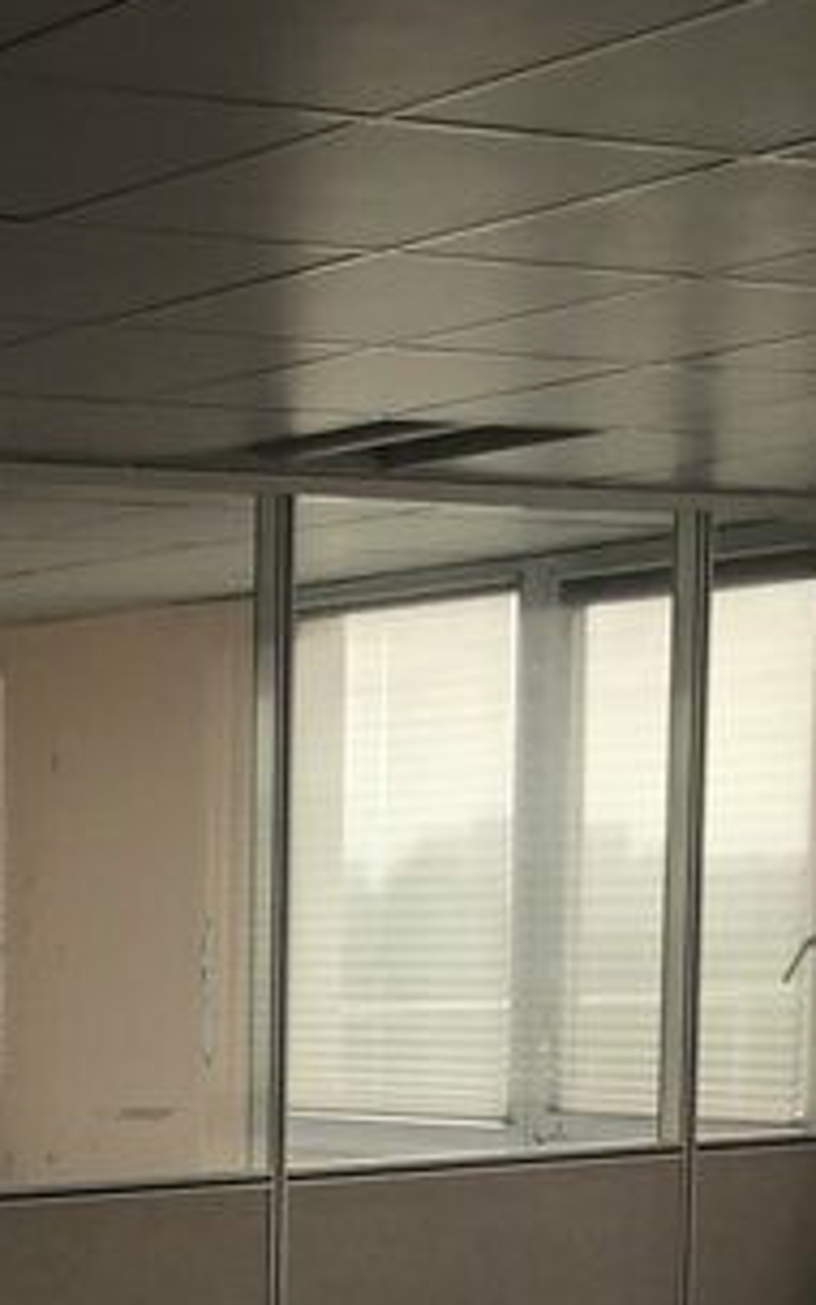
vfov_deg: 20.6
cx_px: -773
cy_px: 1357
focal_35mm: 97
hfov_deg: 12.1
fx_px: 3451
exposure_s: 1/100
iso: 40
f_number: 1.8
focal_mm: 3.99
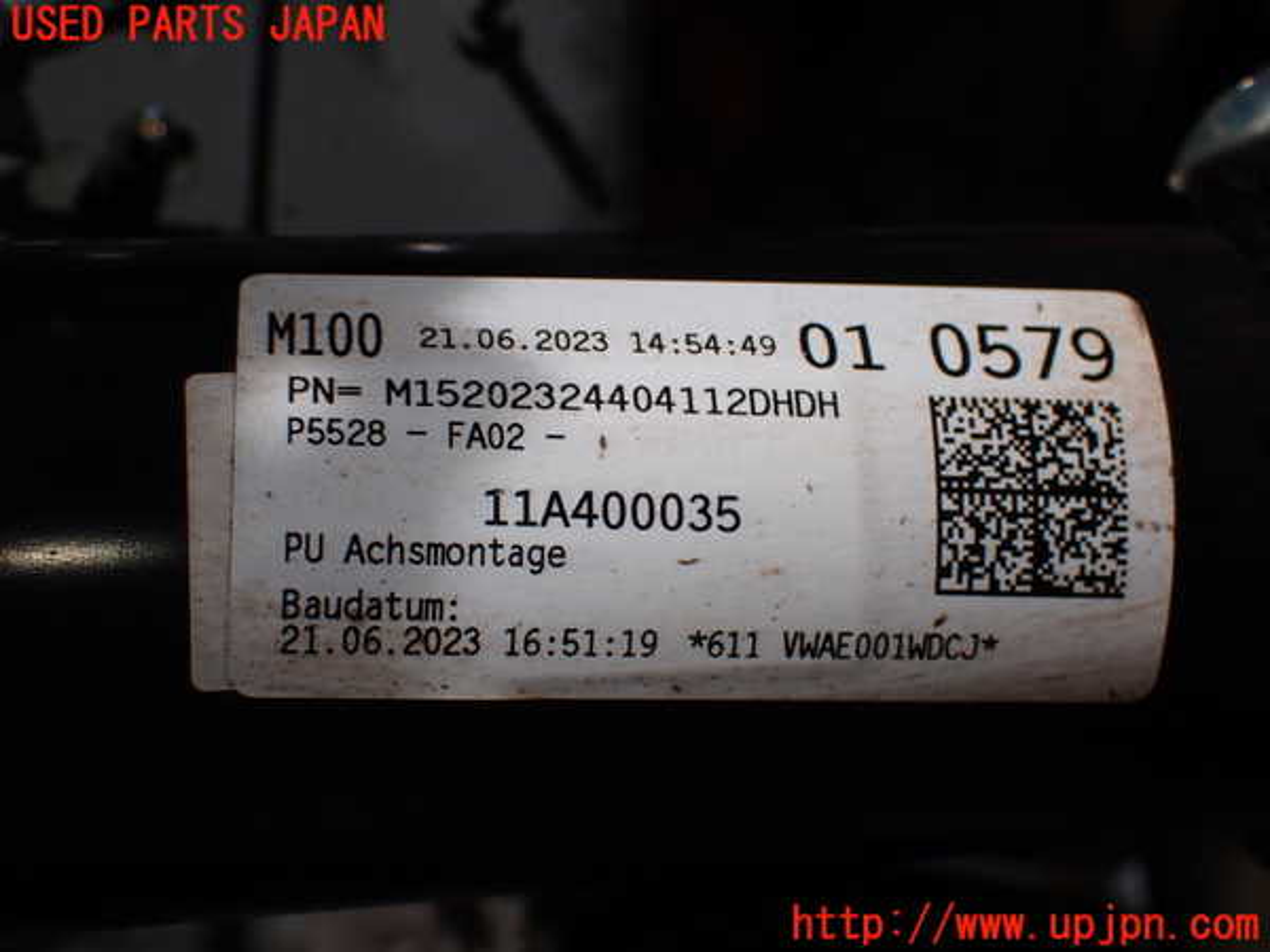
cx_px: 635
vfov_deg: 27.0
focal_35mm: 54
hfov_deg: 35.5
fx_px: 1981
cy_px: 476
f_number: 4.5
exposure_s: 1/200
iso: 125
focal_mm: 9.65
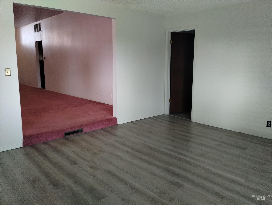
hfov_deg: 63.4
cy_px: 102
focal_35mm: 28
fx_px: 220
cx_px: 136
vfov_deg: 49.9
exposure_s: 1/30
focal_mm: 4.27
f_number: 1.8
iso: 484
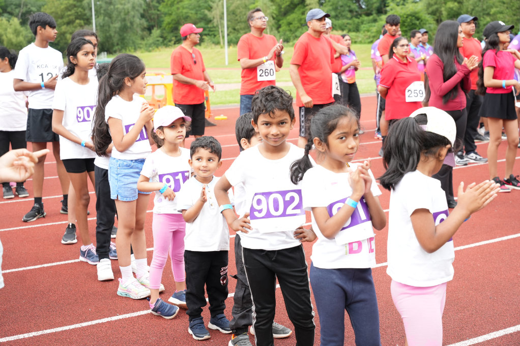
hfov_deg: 39.0
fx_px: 734
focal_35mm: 51
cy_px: 173
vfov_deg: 26.6
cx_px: 260
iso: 400
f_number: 5.6
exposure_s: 1/200
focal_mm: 50.8
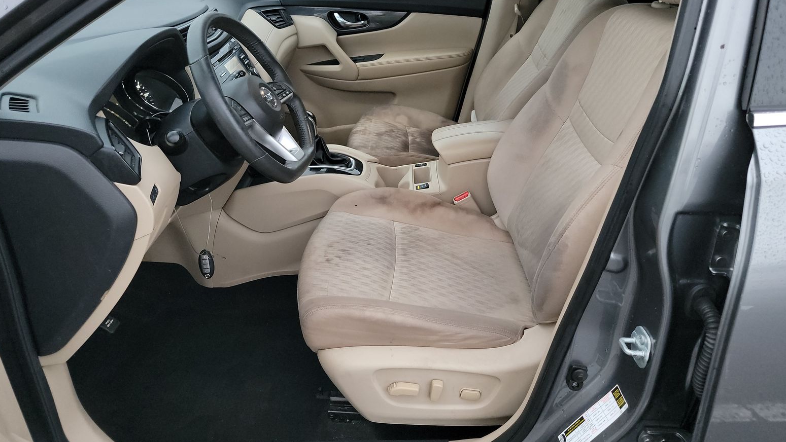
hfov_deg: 69.8
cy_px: 160
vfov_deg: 42.5
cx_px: 394
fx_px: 563
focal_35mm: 27
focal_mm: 6.7
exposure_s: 1/59
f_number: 1.8
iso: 900
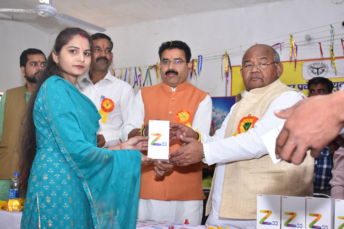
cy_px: 114
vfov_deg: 28.9
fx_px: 444
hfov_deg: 42.3
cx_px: 172
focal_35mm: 46
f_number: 4.5
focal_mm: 31
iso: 800
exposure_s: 1/160
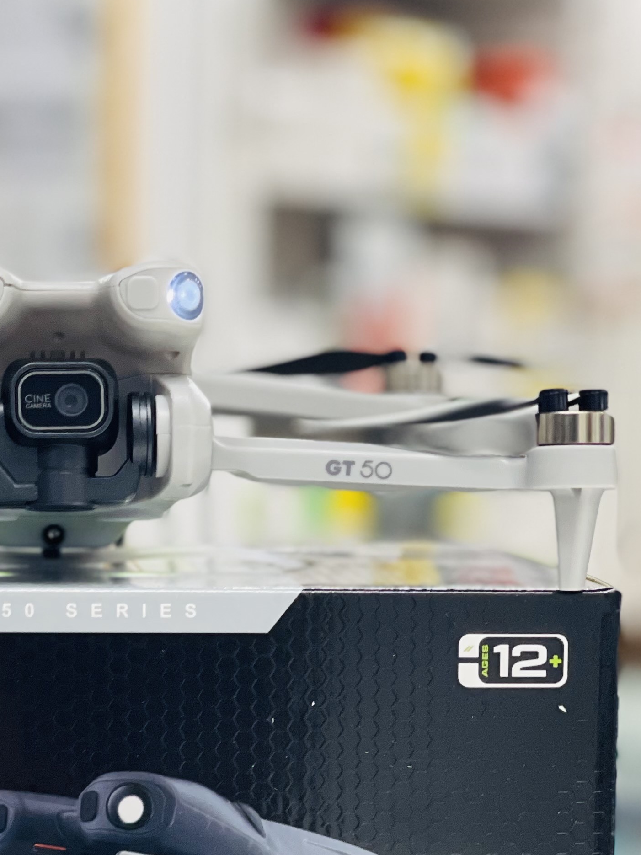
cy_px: 842
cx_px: 69
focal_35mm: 138
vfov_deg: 14.1
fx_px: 3408
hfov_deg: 10.7
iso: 125
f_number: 2.2
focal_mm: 7.5
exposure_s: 1/100
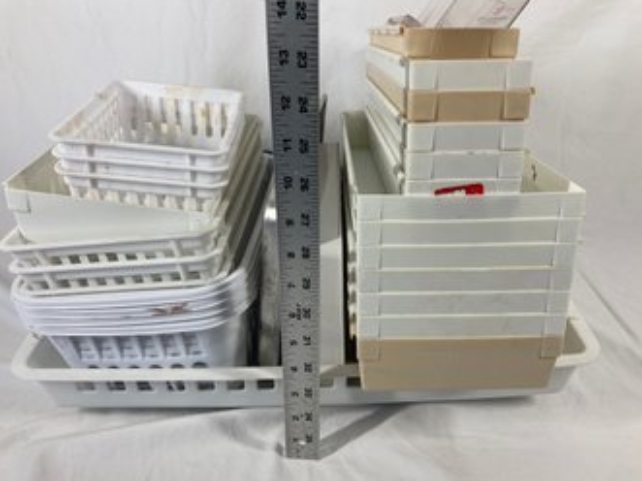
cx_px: 329
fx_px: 538
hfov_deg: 61.7
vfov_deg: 48.2
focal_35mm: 29
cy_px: 240
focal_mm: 3.99
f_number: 1.8
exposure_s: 1/121
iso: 32
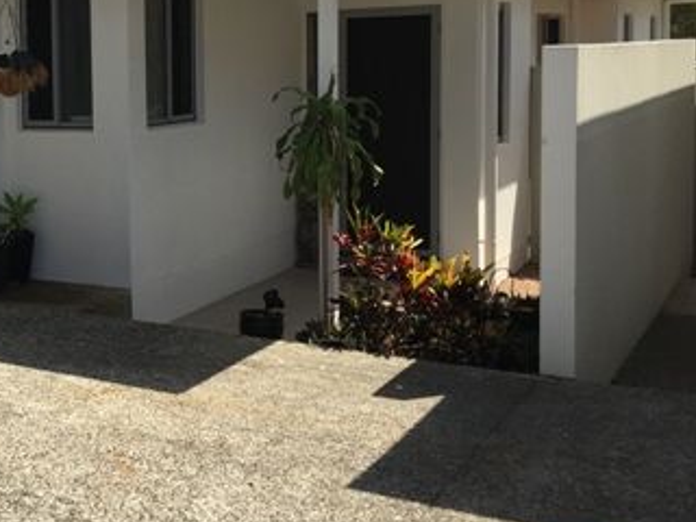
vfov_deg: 25.1
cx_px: 2
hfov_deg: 30.9
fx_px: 1166
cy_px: 161
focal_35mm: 58
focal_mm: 4.15
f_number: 2.2
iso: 32
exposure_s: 1/1721
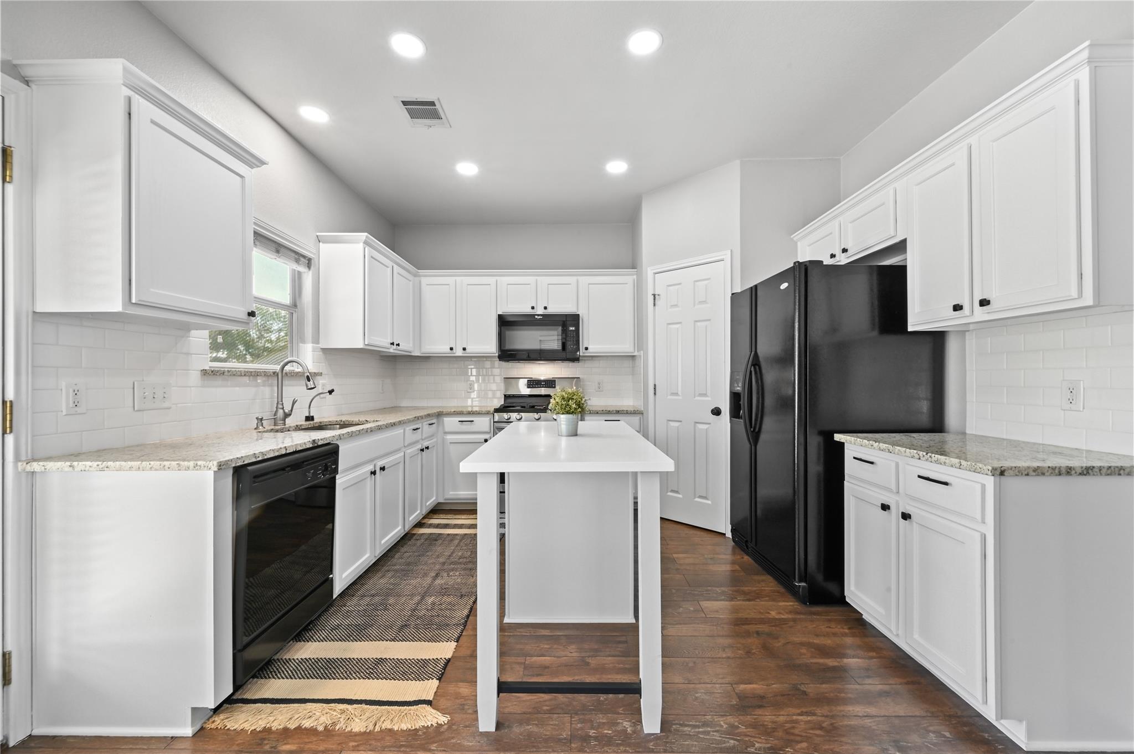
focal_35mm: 14
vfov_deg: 81.1
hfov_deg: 104.3
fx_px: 441
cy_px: 377
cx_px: 567
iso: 200
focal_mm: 14
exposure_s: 1/2
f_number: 14
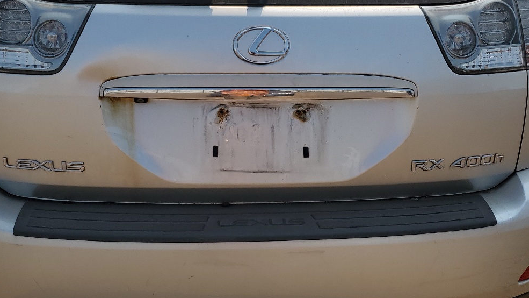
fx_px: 645
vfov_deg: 25.8
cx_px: 260
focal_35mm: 46
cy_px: 102
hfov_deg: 44.6
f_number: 1.5
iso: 50
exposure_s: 1/5000
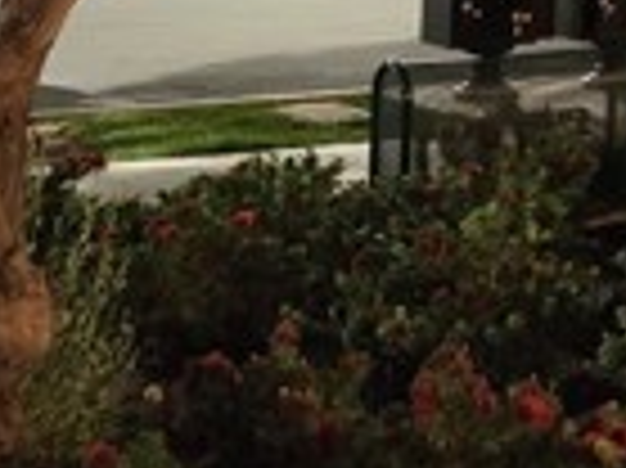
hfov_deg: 16.7
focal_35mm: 106
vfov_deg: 13.3
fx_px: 1915
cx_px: 964
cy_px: -207
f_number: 1.8
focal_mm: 5.4
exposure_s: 1/15
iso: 2500
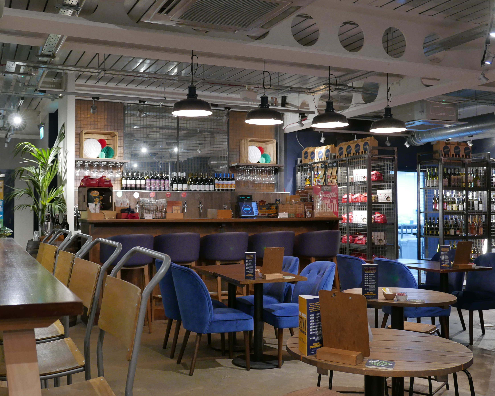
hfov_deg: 47.7
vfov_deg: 39.2
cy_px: 200
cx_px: 201
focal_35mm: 38
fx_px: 557
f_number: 2.8
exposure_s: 1/30
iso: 800
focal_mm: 14.9
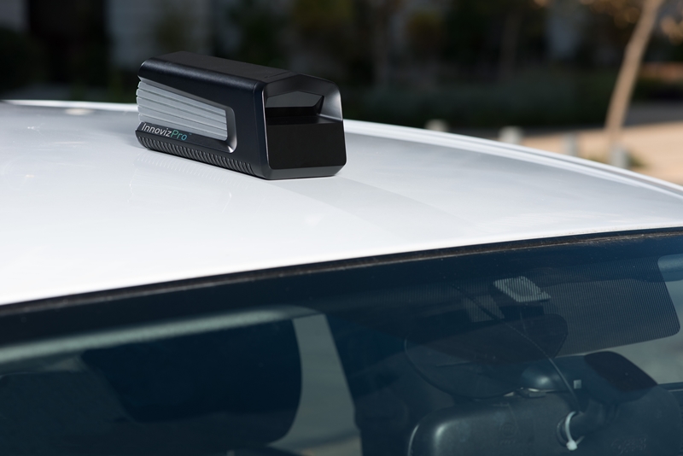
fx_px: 1993
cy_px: 228
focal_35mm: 105
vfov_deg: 13.1
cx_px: 342
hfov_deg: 19.4
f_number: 9
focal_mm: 105
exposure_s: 1/200
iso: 50
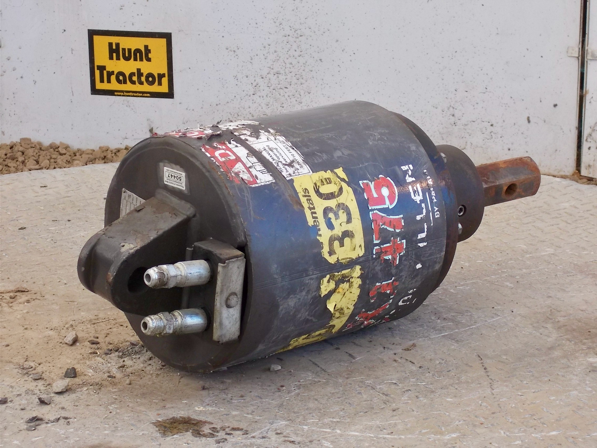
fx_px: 2242
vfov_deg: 11.4
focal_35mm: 130
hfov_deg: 15.2
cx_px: 298
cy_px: 224
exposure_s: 1/60
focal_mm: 23
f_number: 6.5
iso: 160
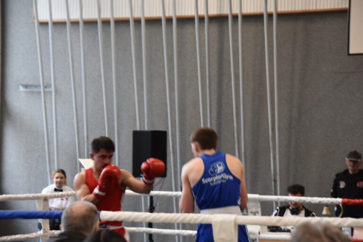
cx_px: 182
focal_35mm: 123
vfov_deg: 11.1
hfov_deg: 16.7
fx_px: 1240
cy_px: 121
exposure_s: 1/30
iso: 400
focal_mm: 82
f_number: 5
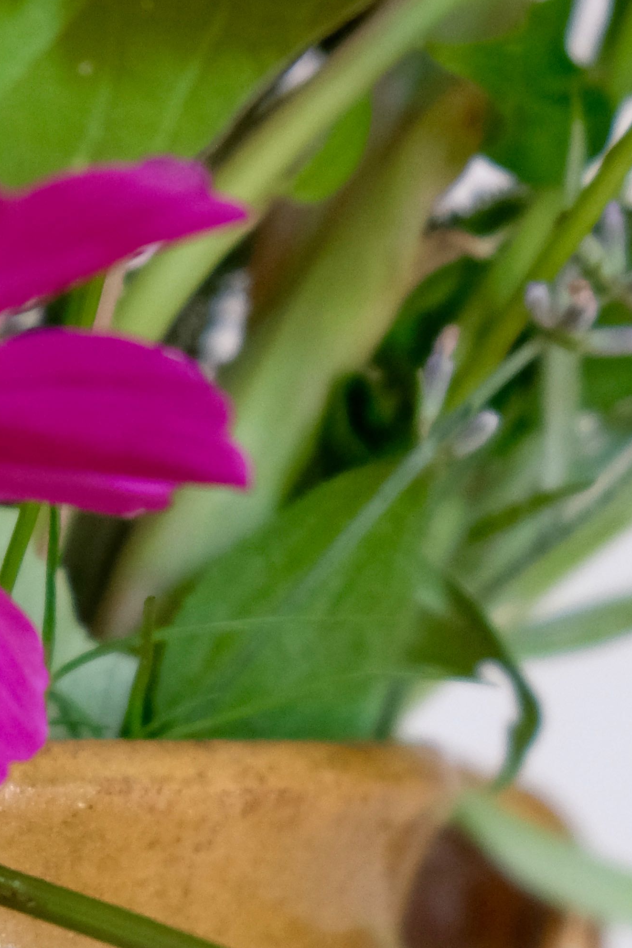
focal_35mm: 251
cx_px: 239
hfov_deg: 5.5
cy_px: 1084
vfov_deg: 8.1
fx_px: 6608
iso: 2000
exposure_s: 1/60
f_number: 4
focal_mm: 55
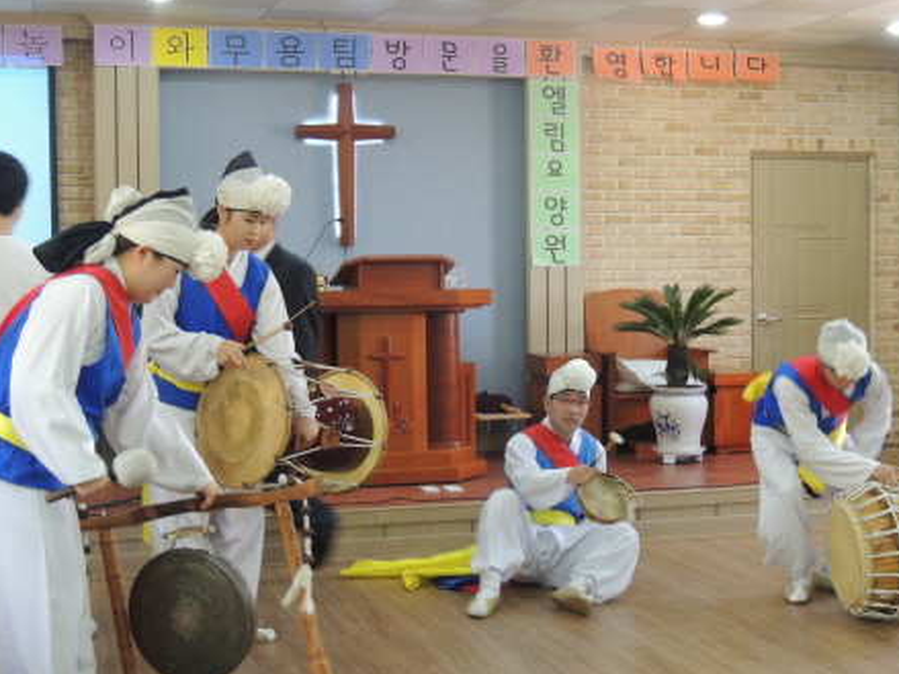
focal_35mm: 57
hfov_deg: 33.8
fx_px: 1480
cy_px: 327
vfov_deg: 25.6
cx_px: 491
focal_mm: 8.9
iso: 400
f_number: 3.6
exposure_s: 1/25
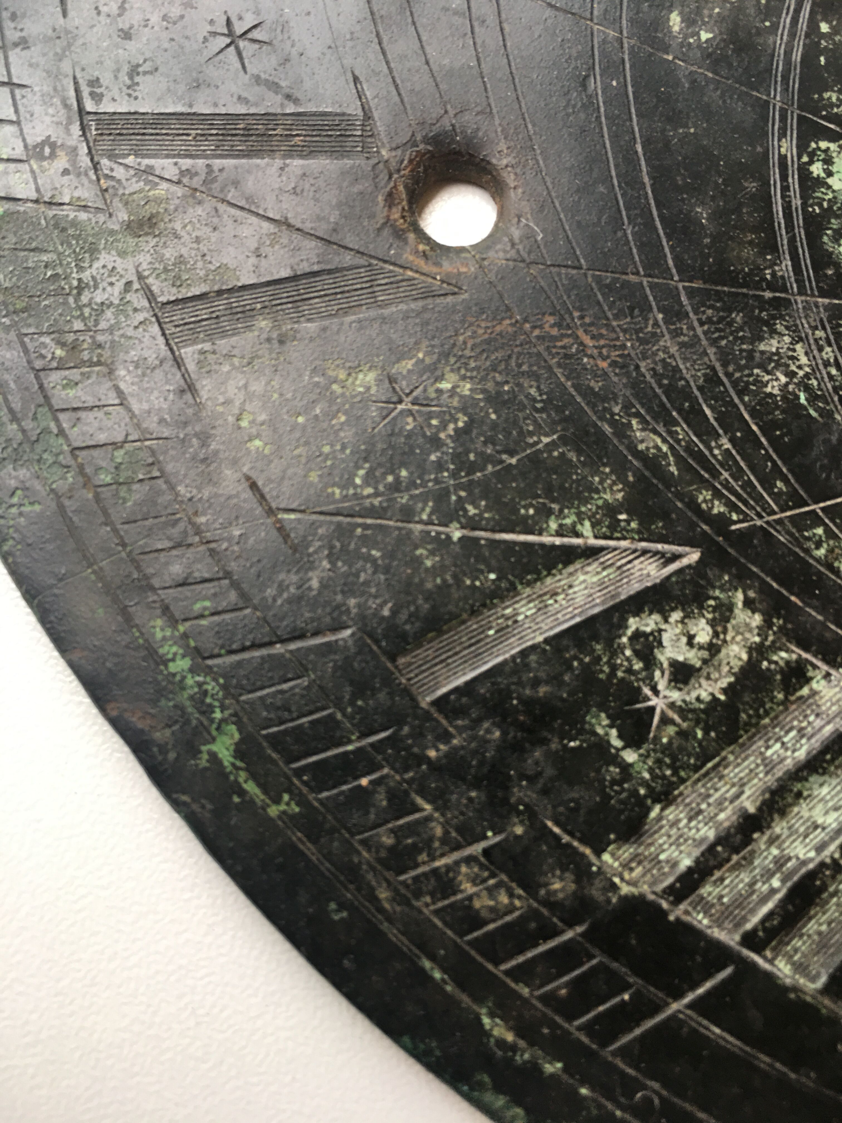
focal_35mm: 29
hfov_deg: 48.2
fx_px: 941
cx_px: 421
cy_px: 562
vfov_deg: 61.7
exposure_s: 1/33
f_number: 2.2
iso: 25
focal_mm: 4.15
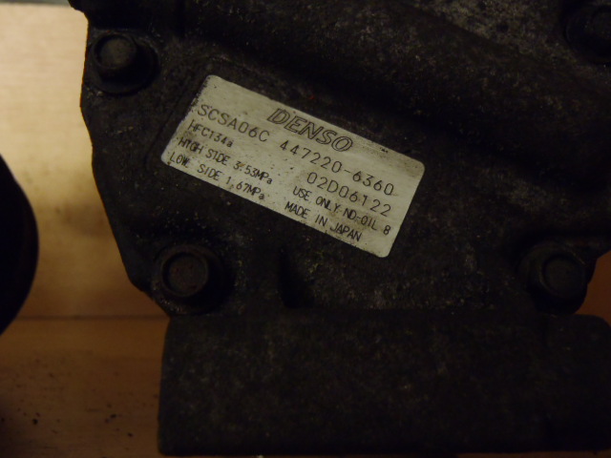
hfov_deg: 50.1
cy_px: 229
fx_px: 653
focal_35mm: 37
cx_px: 306
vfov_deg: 38.7
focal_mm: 6.64
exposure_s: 1/4
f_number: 4.7
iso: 400
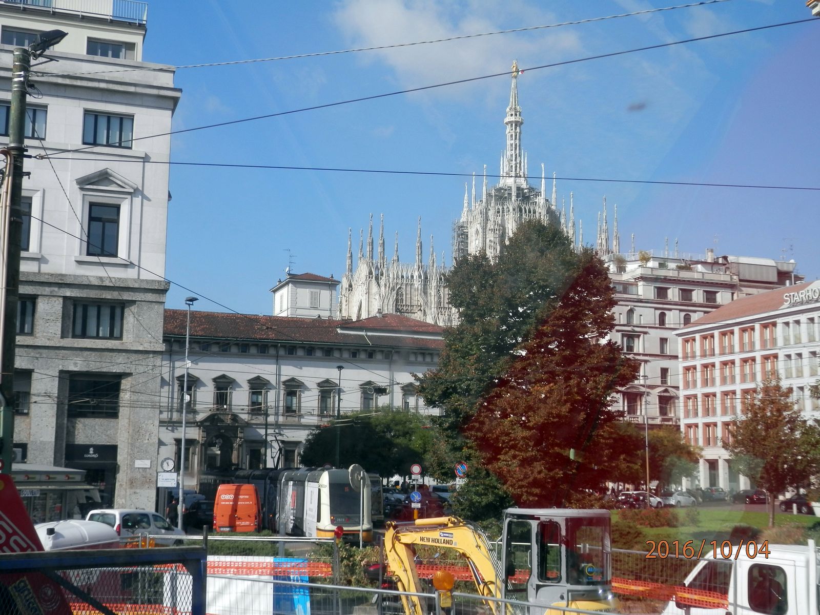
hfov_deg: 42.1
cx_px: 410
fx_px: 1066
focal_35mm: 45
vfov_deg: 32.2
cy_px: 308
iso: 80
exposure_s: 1/640
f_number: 3.8
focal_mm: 8
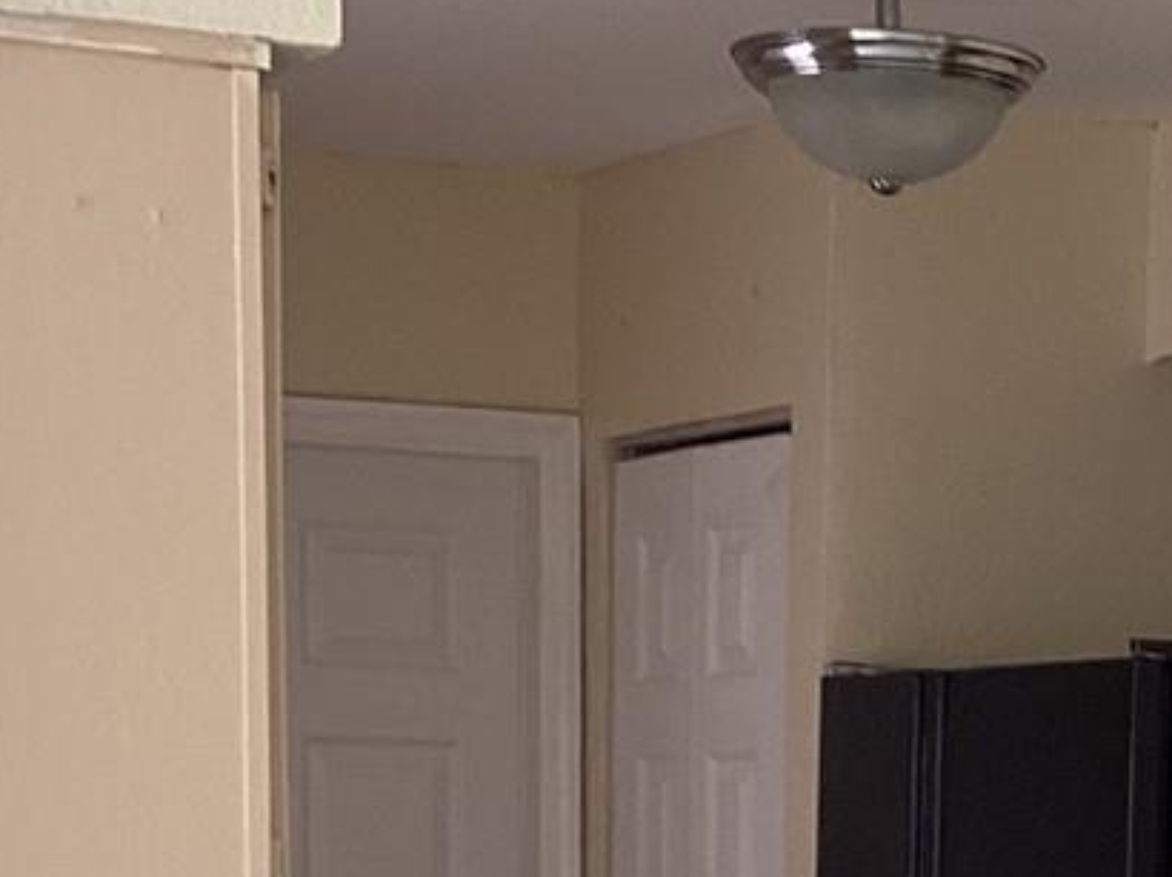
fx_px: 4094
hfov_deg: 16.1
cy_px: 1286
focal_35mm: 121
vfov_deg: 11.7
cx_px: 1032
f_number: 2.4
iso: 50
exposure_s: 1/60
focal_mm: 3.3
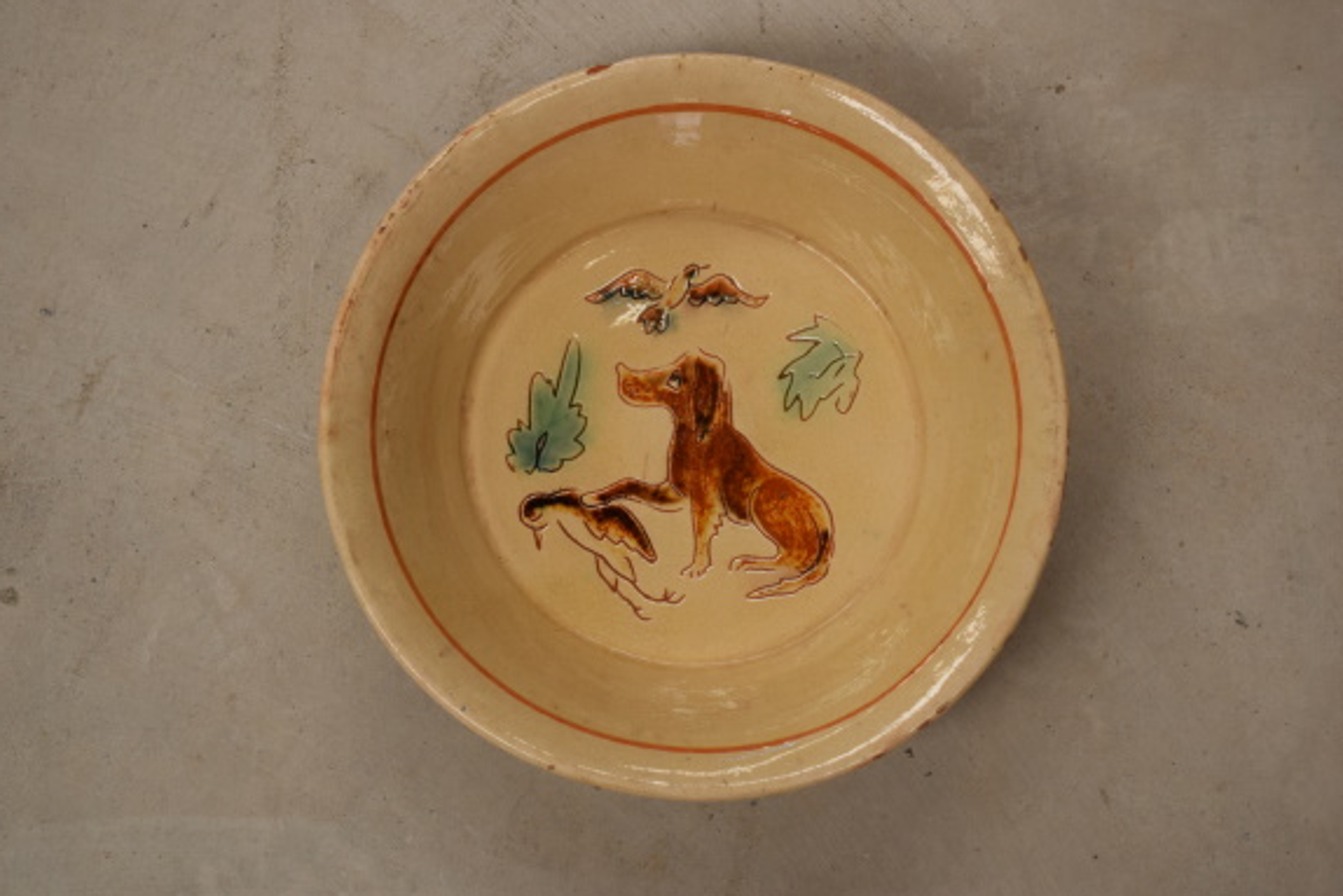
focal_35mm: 71
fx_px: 2631
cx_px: 676
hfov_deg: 28.6
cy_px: 440
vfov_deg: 19.3
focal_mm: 45
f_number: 5.3
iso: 400
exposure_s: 1/125
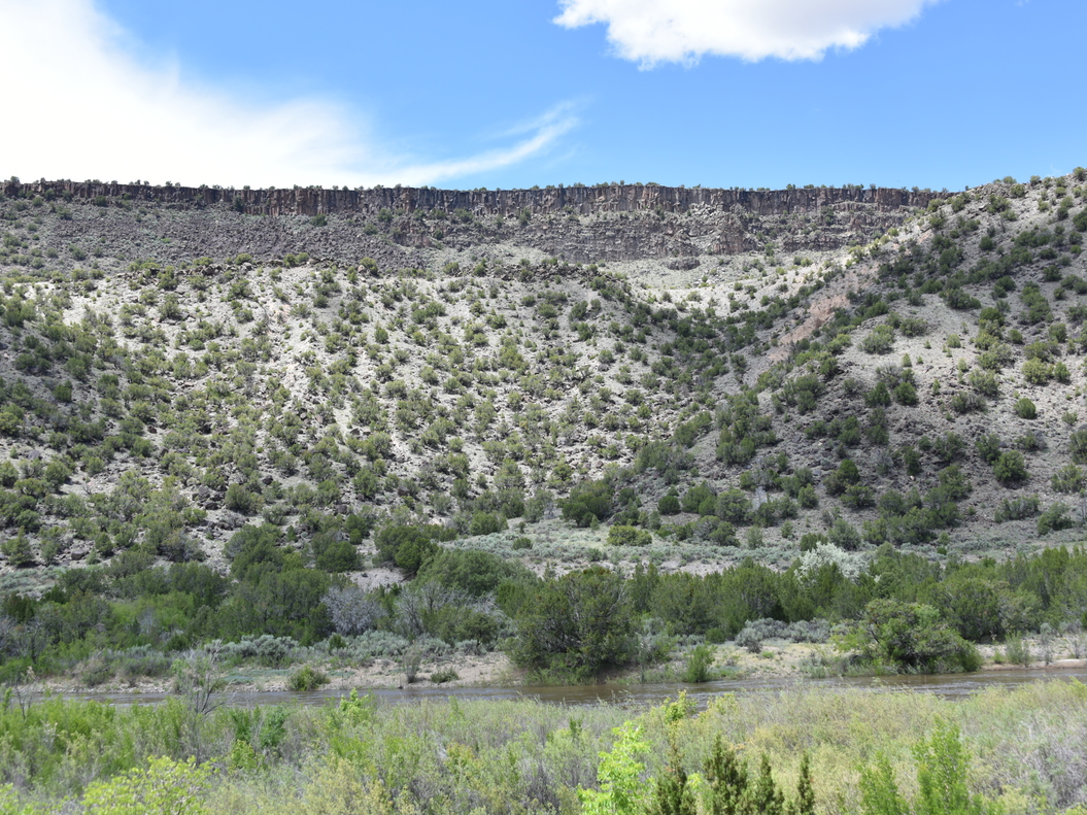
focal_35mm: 49
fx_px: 1539
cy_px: 394
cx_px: 581
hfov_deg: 38.9
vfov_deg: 29.7
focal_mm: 42
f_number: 7.1
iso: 100
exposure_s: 1/200
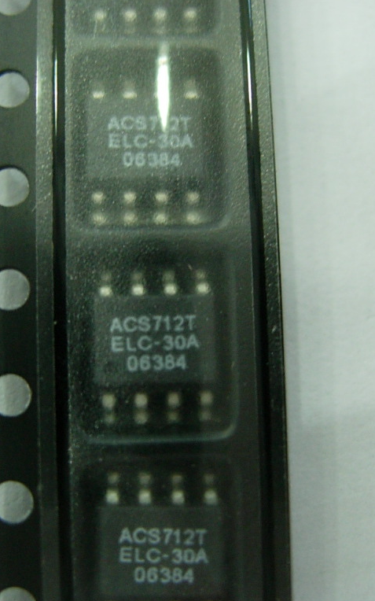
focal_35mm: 54
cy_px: 300
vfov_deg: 37.5
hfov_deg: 23.9
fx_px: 884
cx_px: 163
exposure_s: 1/12.6
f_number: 2.8
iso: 200
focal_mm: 7.8
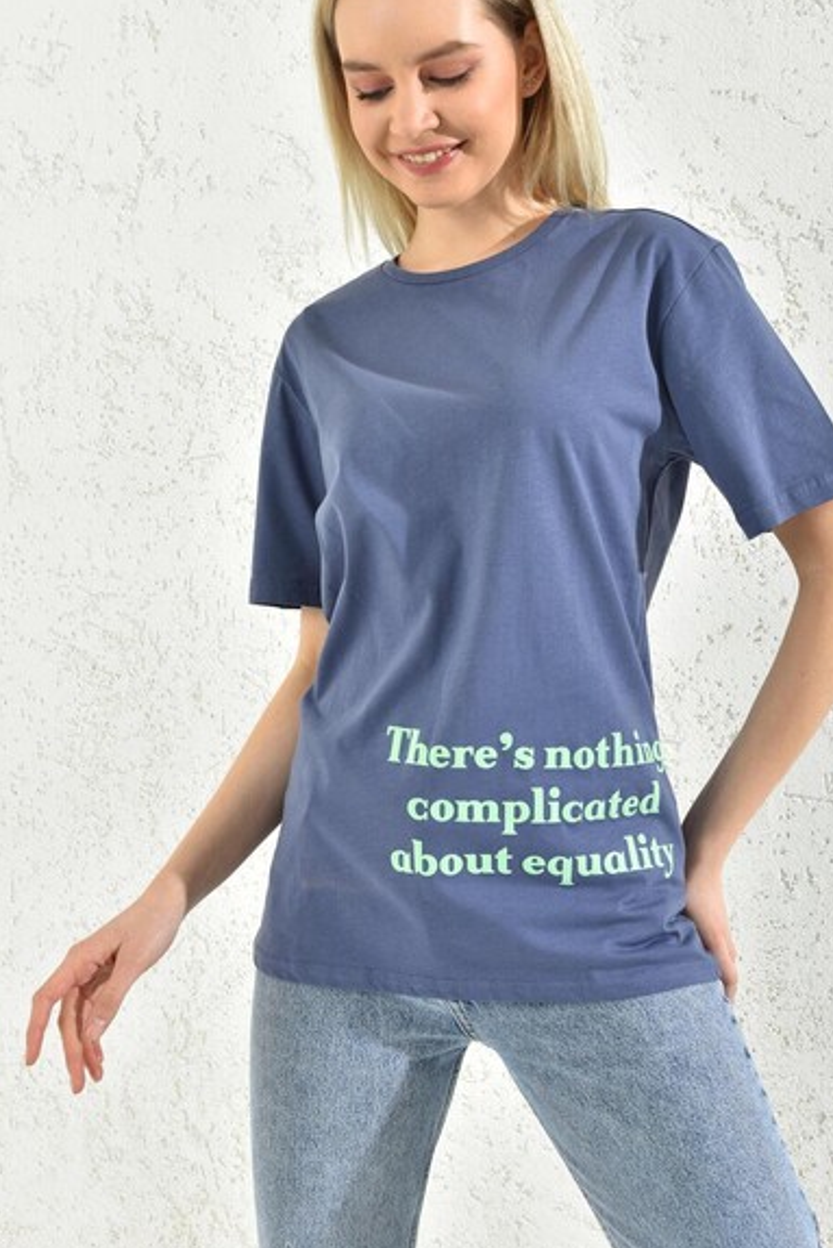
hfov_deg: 28.7
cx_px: 437
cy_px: 476
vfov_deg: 41.6
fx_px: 1630
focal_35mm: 47
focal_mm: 36
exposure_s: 1/160
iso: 100
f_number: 7.1
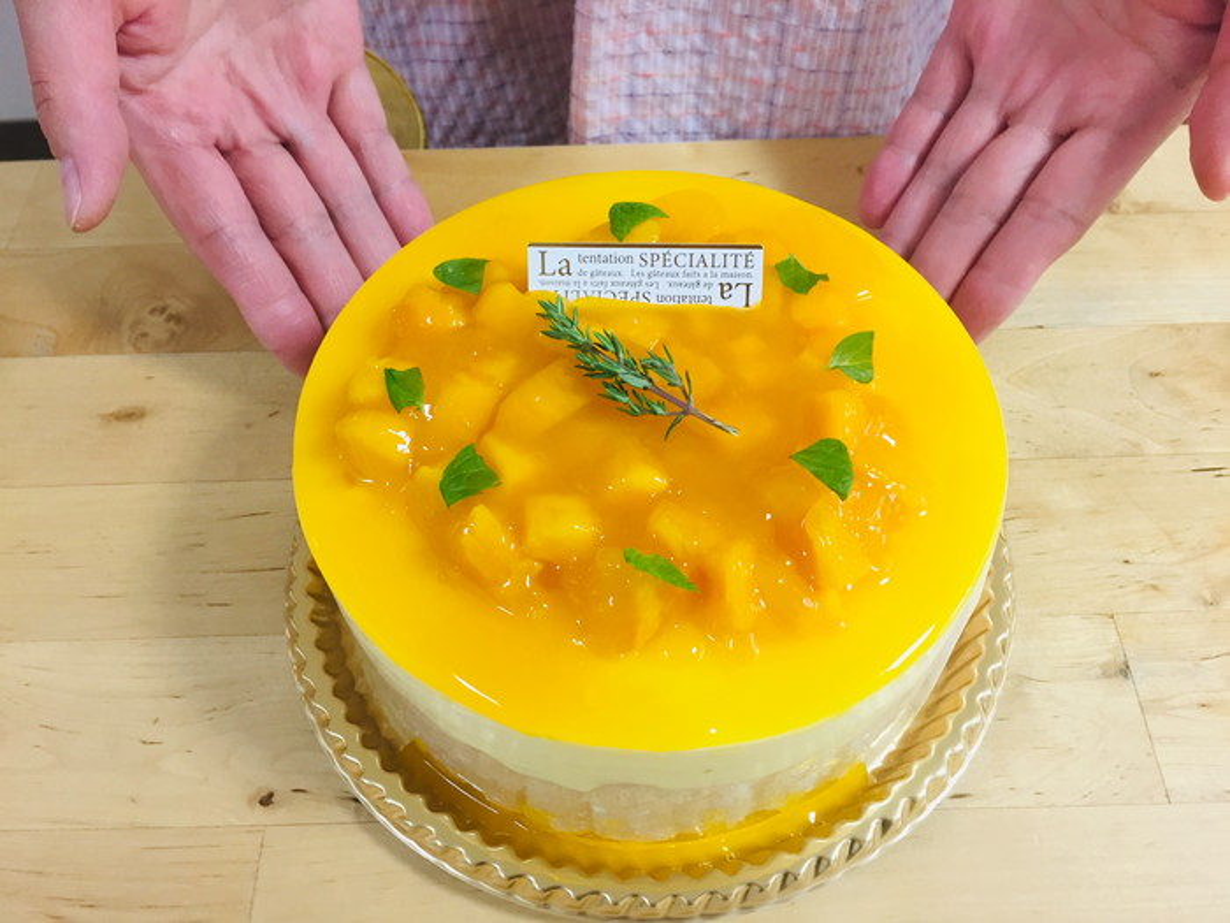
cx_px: 615
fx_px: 1030
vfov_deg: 48.2
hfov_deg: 61.7
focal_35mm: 29
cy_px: 462
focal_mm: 4.15
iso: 125
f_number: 2.2
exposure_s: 1/33
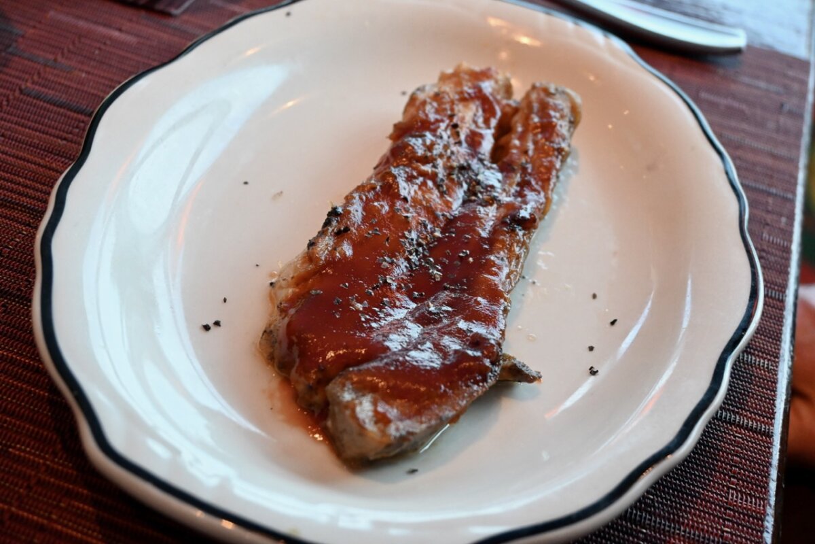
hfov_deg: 41.7
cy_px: 272
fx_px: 1070
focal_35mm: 47
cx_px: 408
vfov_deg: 28.5
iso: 2000
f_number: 5
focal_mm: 31.5
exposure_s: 1/125
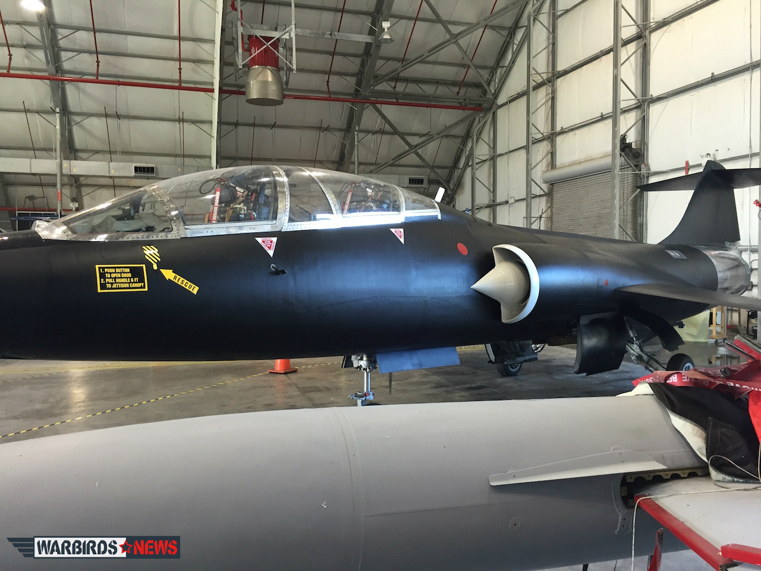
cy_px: 286
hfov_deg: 61.7
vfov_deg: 48.2
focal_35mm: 29
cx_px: 380
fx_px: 638
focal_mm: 4.15
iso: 80
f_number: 2.2
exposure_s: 1/30
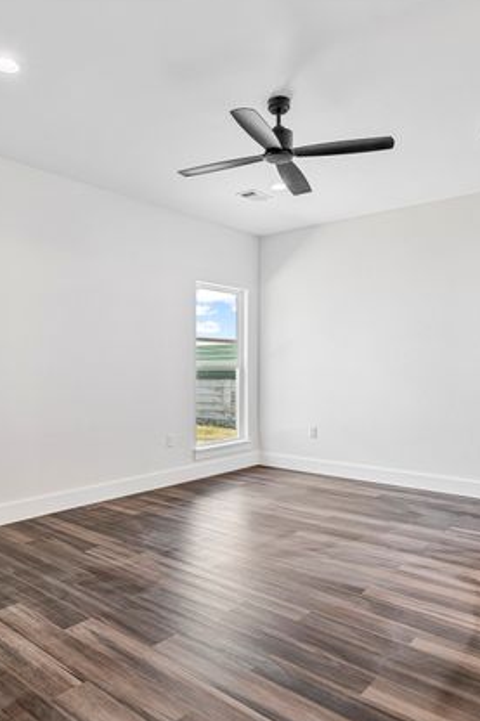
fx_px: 500
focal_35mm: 25
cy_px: 363
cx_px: 218
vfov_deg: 71.5
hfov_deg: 51.2
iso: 500
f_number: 9
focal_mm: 16
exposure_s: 1/2.5
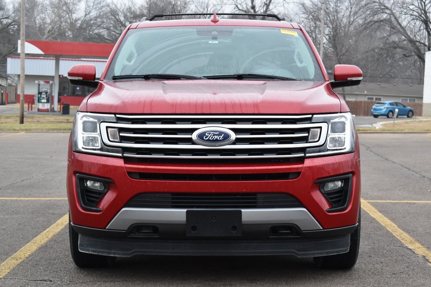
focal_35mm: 82
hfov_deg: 24.6
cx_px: 216
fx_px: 988
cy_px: 144
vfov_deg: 16.6
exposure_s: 1/60
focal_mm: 55
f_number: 5.6
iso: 400
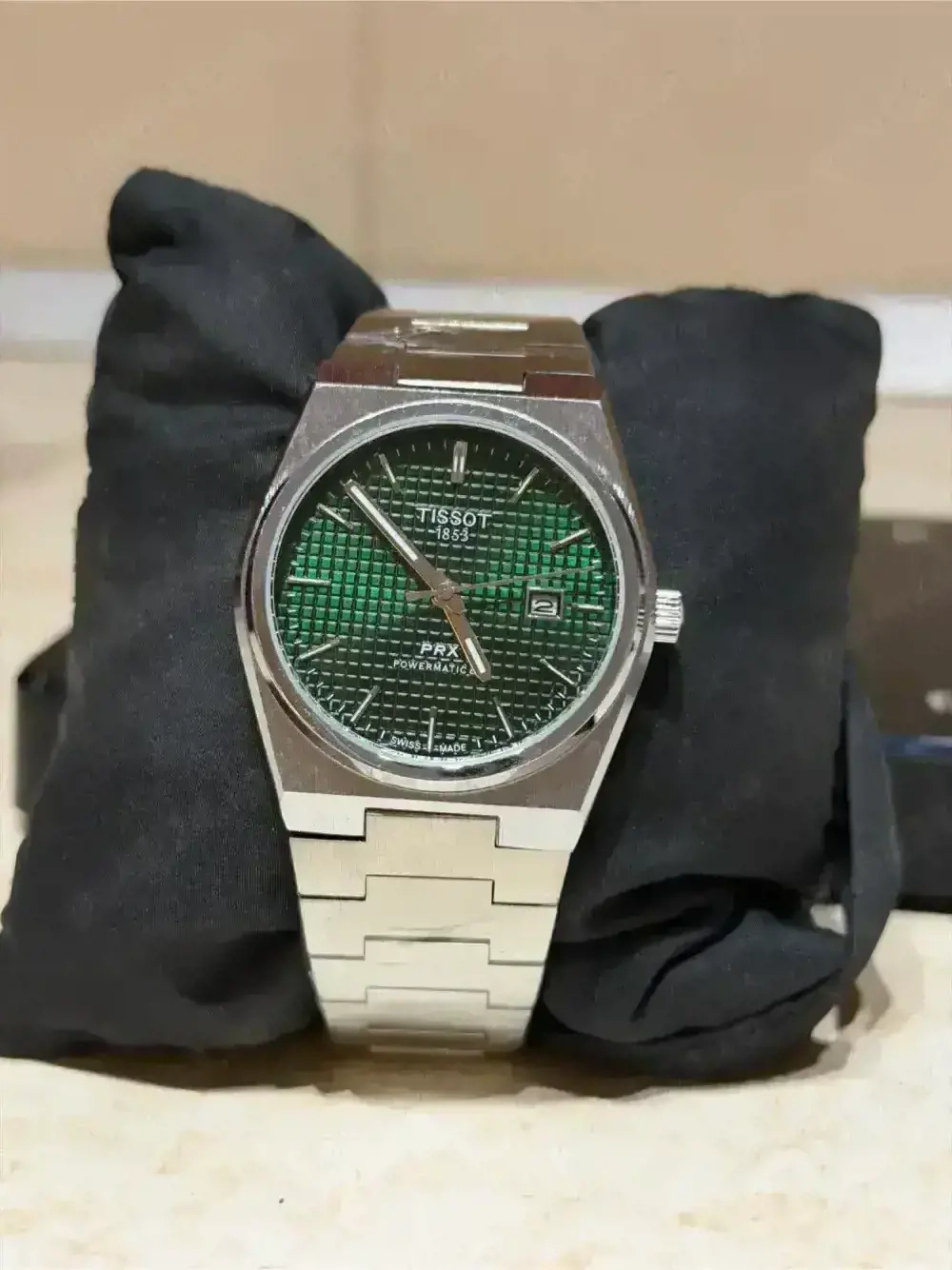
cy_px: 635
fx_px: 1761
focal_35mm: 48
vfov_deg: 39.7
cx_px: 476
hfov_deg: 30.3
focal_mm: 6.76
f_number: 1.78
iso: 200
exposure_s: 1/50
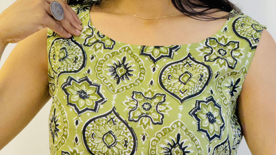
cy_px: 1
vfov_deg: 6.9
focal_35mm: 175
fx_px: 1281
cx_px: 138
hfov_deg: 12.3
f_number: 2.8
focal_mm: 15.66
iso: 250
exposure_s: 1/100
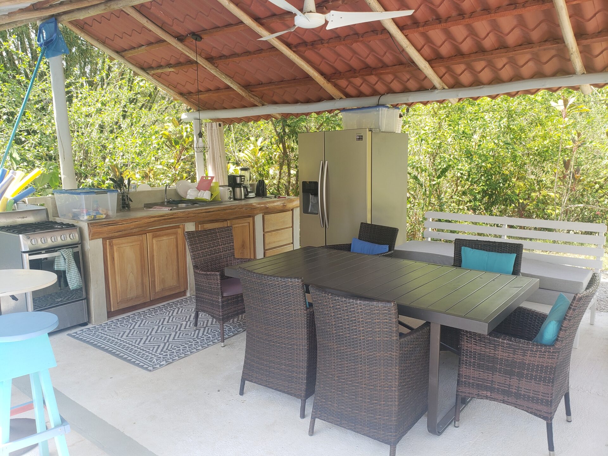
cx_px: 304
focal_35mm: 26
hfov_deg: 67.3
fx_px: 457
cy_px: 228
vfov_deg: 53.1
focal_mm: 4.3
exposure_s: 1/155
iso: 50
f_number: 2.4
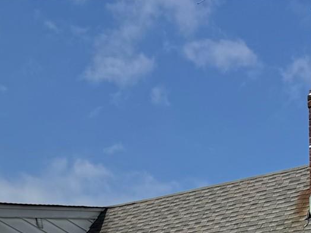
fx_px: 844
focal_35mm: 94
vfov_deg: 13.6
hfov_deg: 20.1
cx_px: -10
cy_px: 453
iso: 80
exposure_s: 1/9009
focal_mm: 6.76
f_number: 1.78
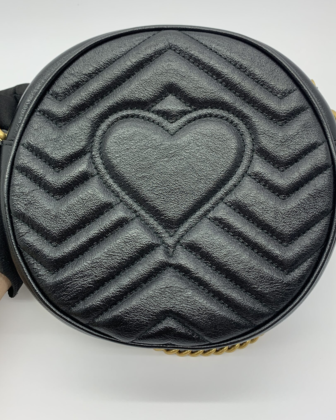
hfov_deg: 45.8
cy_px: 175
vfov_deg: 55.4
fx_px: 398
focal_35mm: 32
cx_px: 172
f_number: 1.8
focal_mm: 4.25
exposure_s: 1/100
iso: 32
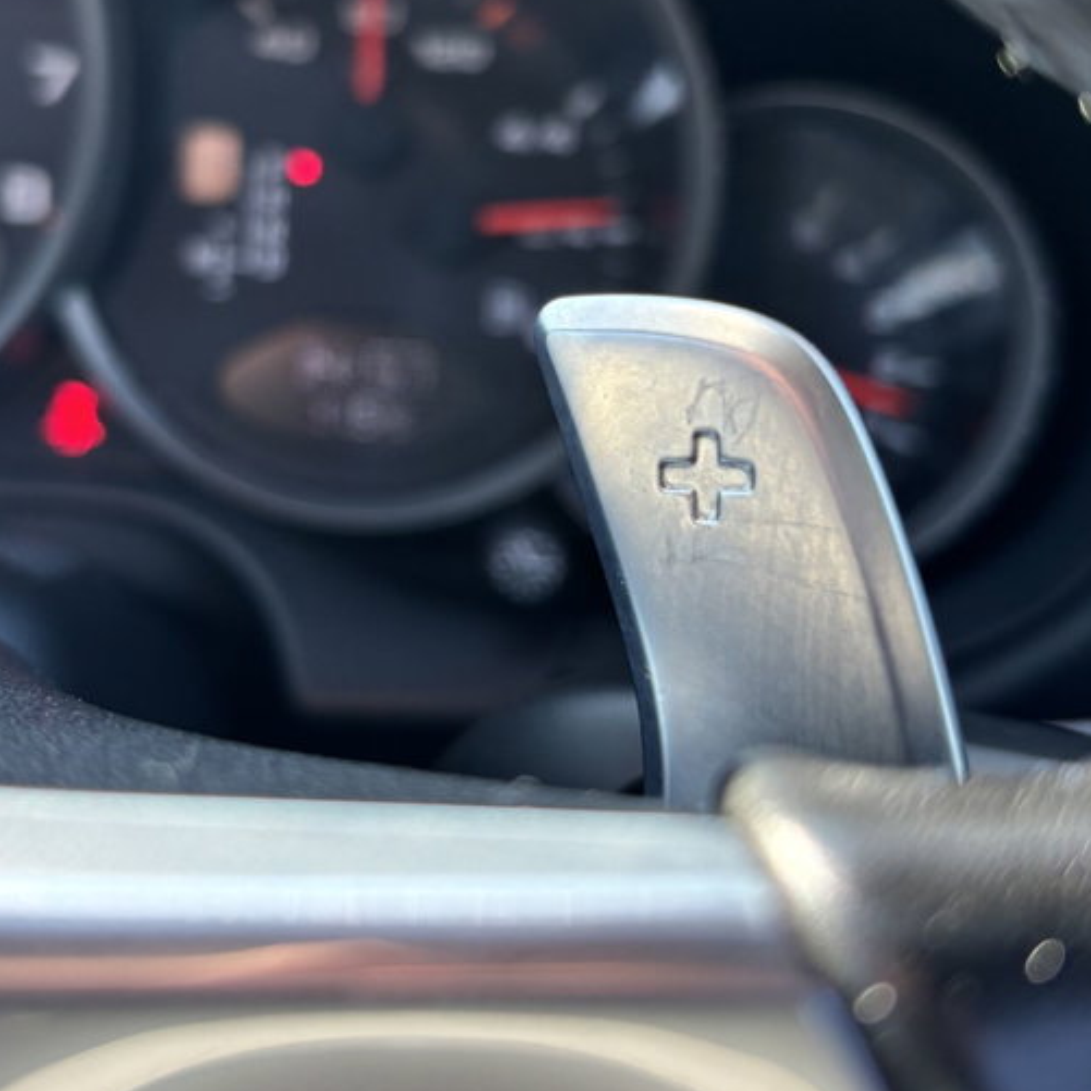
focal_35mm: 47
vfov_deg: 35.9
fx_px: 1676
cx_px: 446
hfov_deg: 36.0
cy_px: 440
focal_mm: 5.96
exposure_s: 1/168
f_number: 1.6
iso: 40
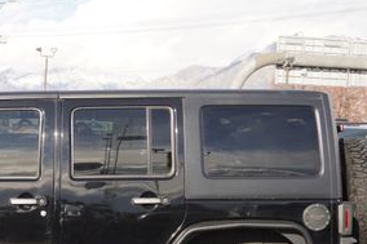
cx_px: 14
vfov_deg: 13.7
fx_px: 1000
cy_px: 249
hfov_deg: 20.3
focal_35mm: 98
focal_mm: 29
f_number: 8
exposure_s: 1/160
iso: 100
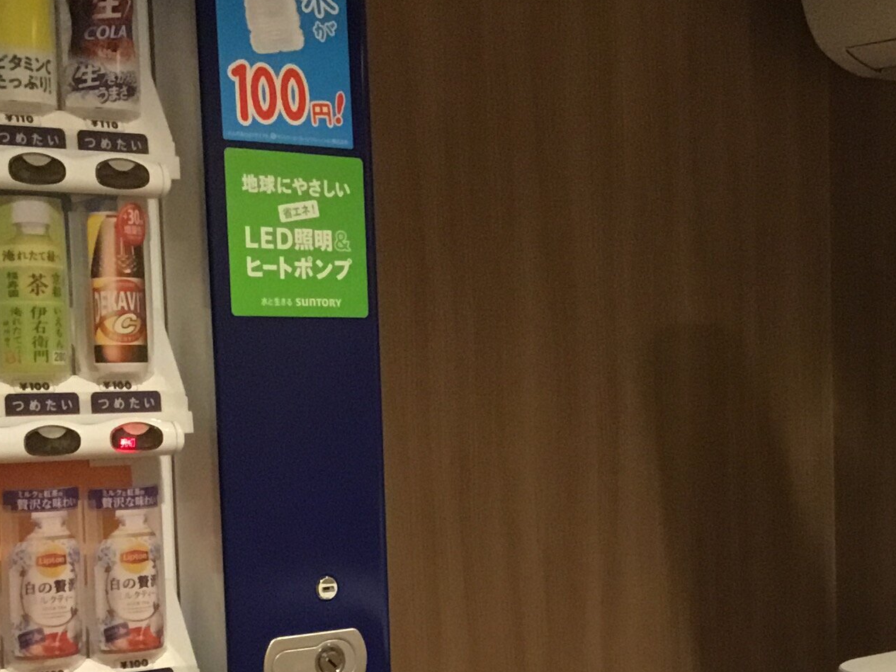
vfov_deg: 18.2
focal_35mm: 80
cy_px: 552
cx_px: 733
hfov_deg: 24.0
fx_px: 2071
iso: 200
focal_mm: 3.3
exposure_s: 1/20
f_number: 2.4
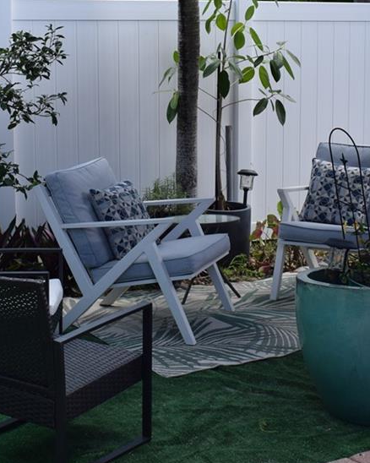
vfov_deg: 25.6
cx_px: 263
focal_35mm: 74
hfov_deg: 20.6
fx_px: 1013
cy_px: 152
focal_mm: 18
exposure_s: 1/400
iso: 100
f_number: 3.5
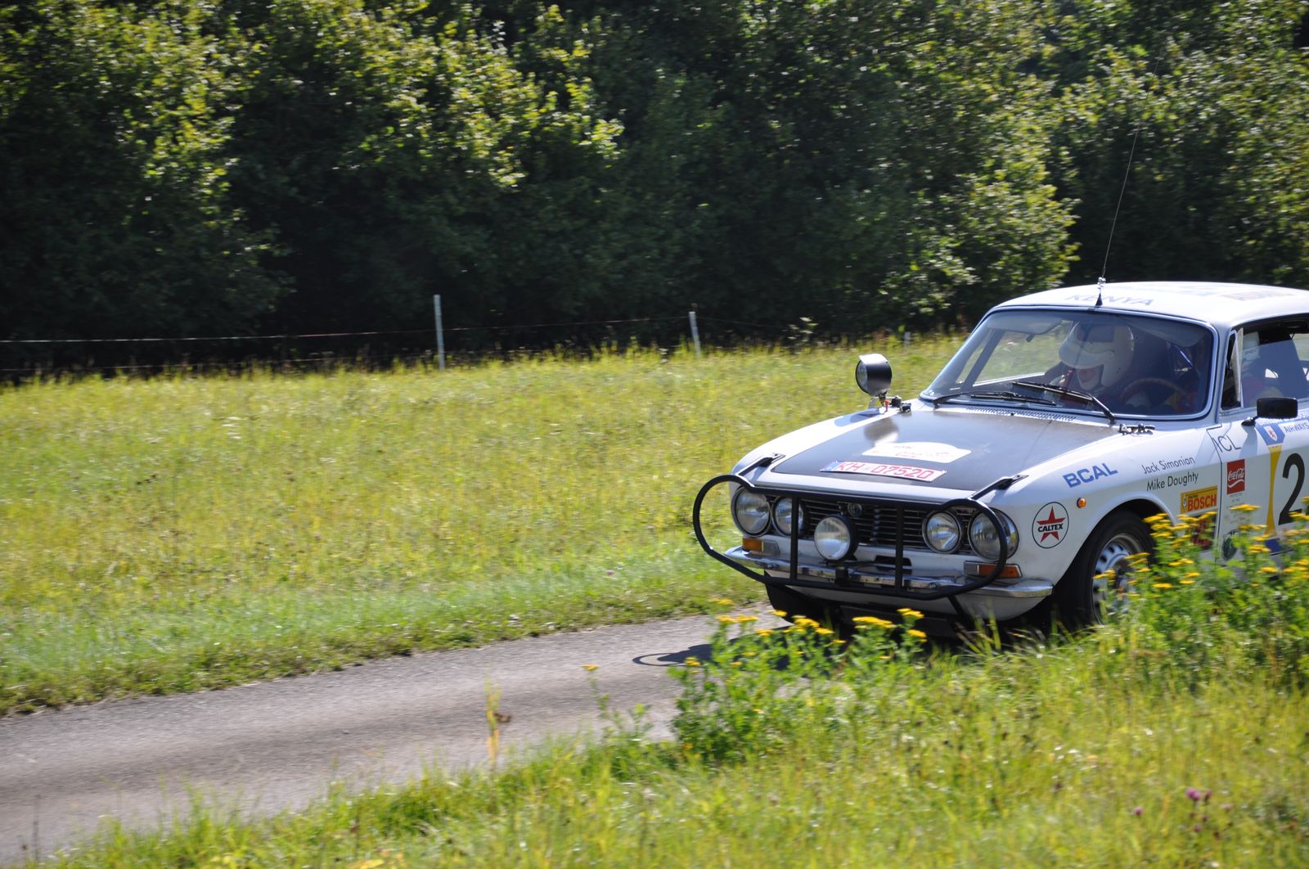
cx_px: 654
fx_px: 5719
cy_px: 434
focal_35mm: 158
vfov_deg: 8.7
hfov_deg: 13.1
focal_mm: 105
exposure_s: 1/500
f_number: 5.6
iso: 200
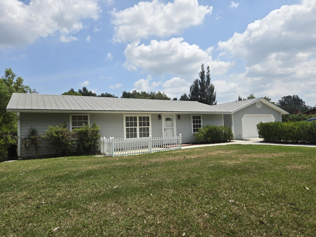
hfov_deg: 73.9
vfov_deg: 58.9
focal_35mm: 23
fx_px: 210
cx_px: 158
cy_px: 118
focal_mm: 5.4
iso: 25
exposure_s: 1/2391
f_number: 1.8
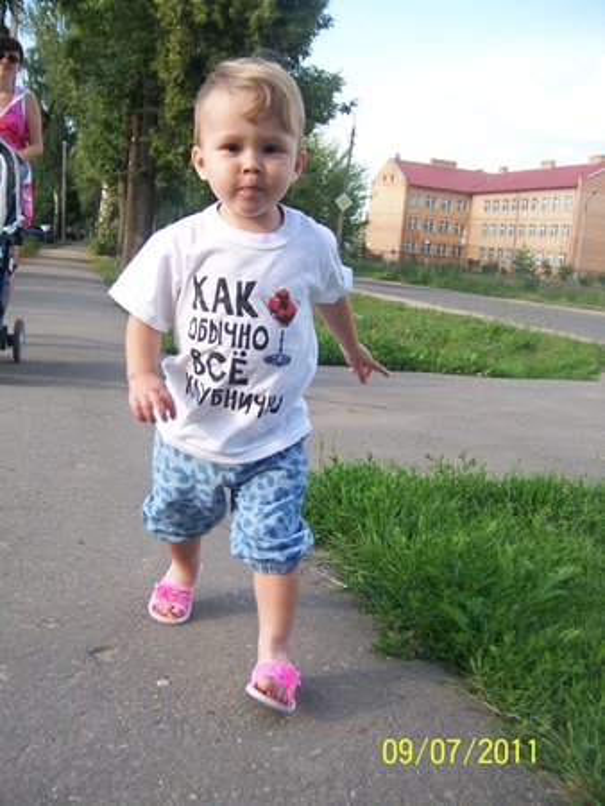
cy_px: 403
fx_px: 838
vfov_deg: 51.3
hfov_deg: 39.7
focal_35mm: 36
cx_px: 302
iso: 80
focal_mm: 6
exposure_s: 1/320
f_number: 2.8
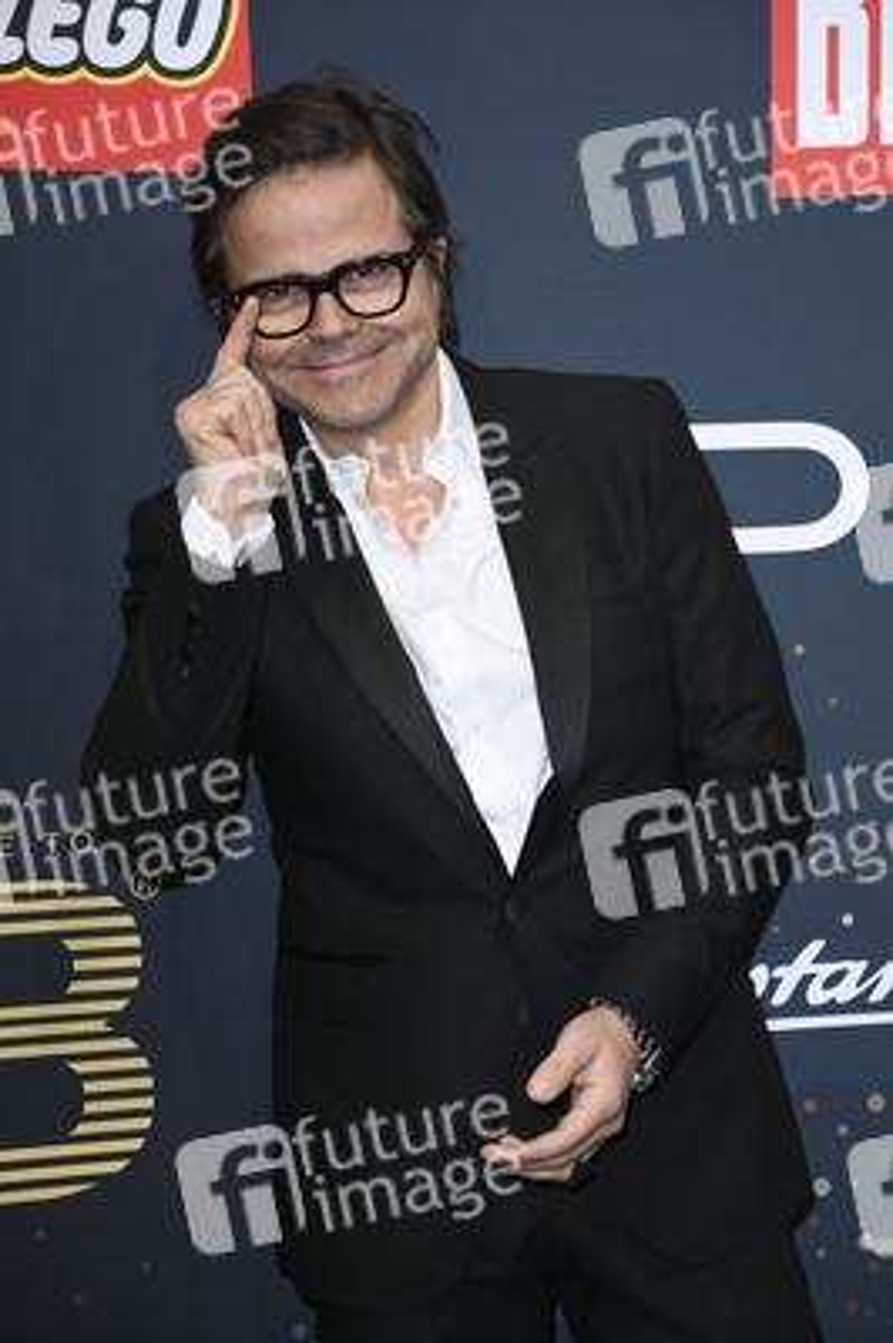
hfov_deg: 13.0
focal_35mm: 105
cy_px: 672
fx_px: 3913
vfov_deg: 19.5
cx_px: 446
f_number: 5.6
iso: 320
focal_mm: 105
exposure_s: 1/250
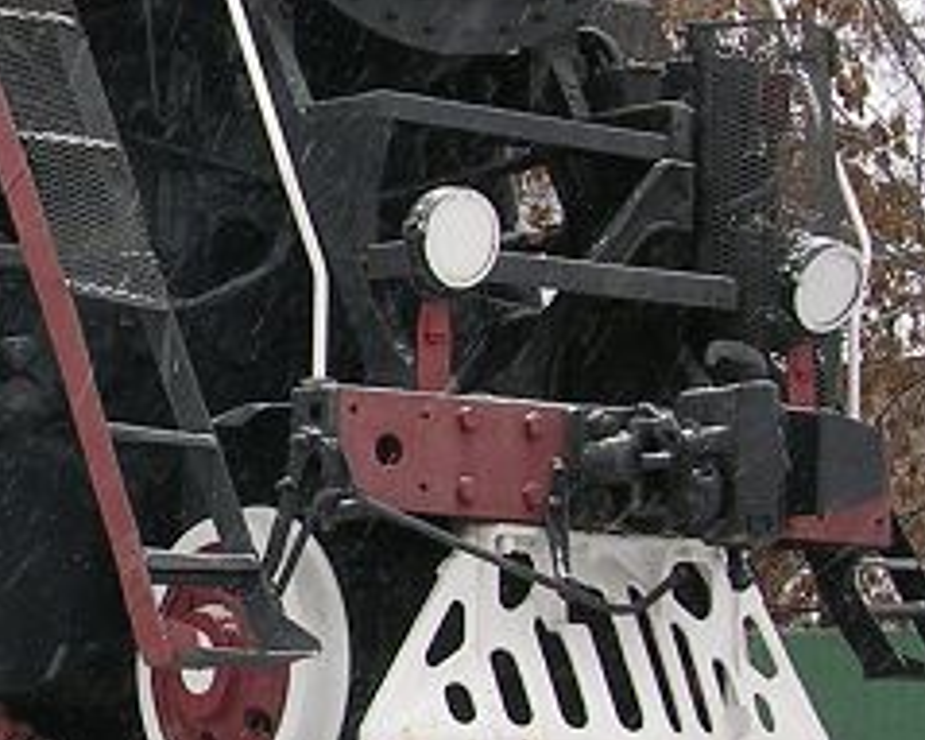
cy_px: 366
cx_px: -101
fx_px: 3612
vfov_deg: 11.7
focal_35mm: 132
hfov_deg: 14.3
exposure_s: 1/96.2
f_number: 3
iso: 50
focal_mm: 6.6
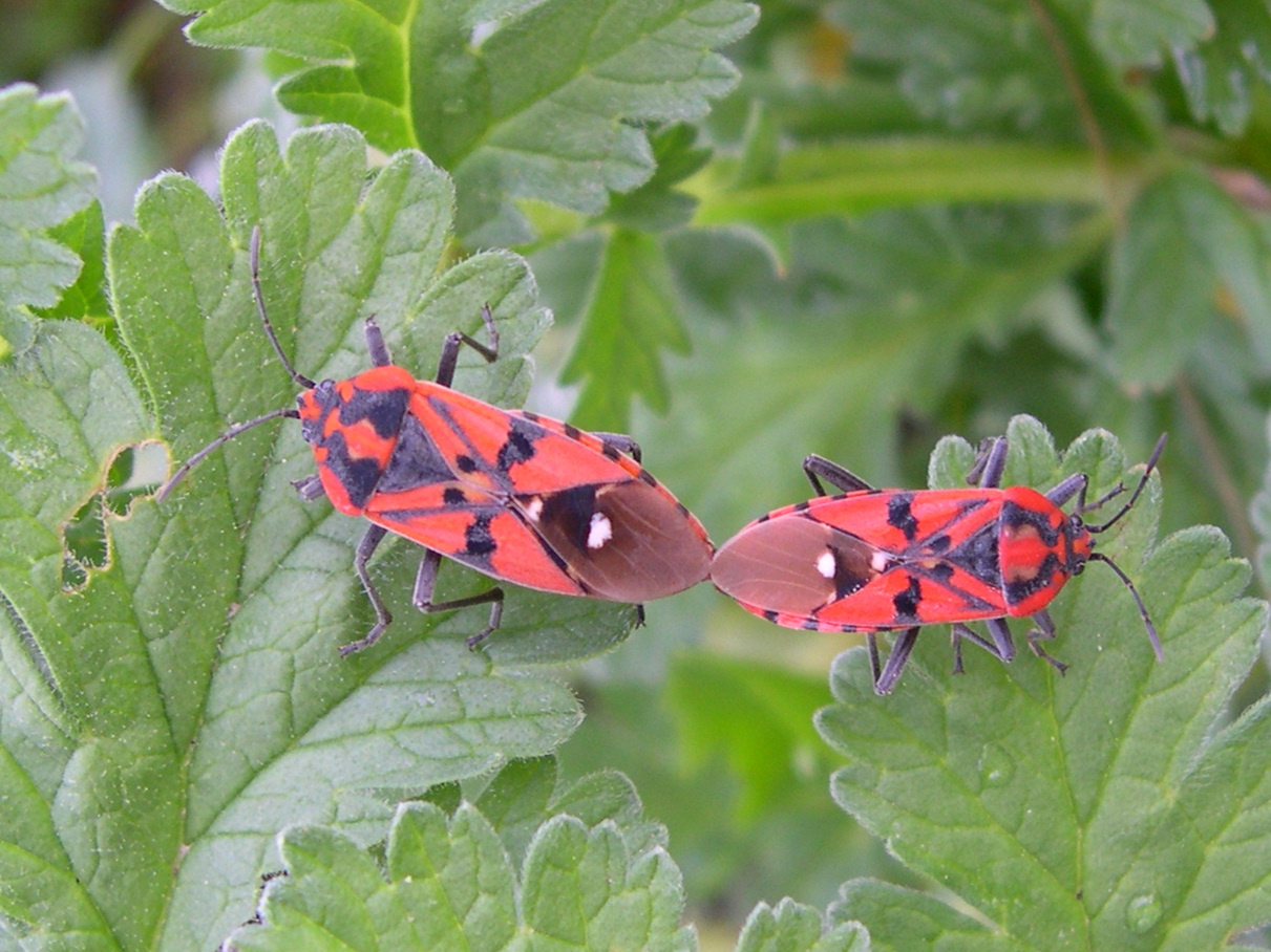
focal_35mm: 38
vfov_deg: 37.7
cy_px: 476
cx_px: 636
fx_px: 1395
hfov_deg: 49.0
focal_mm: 8
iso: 100
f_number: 2.8
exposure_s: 1/77
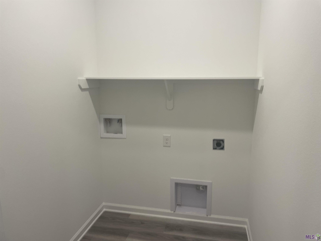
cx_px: 160
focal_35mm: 26
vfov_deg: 53.1
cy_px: 120
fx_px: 241
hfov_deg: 67.3
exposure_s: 1/60
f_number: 1.6
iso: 64
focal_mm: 4.2
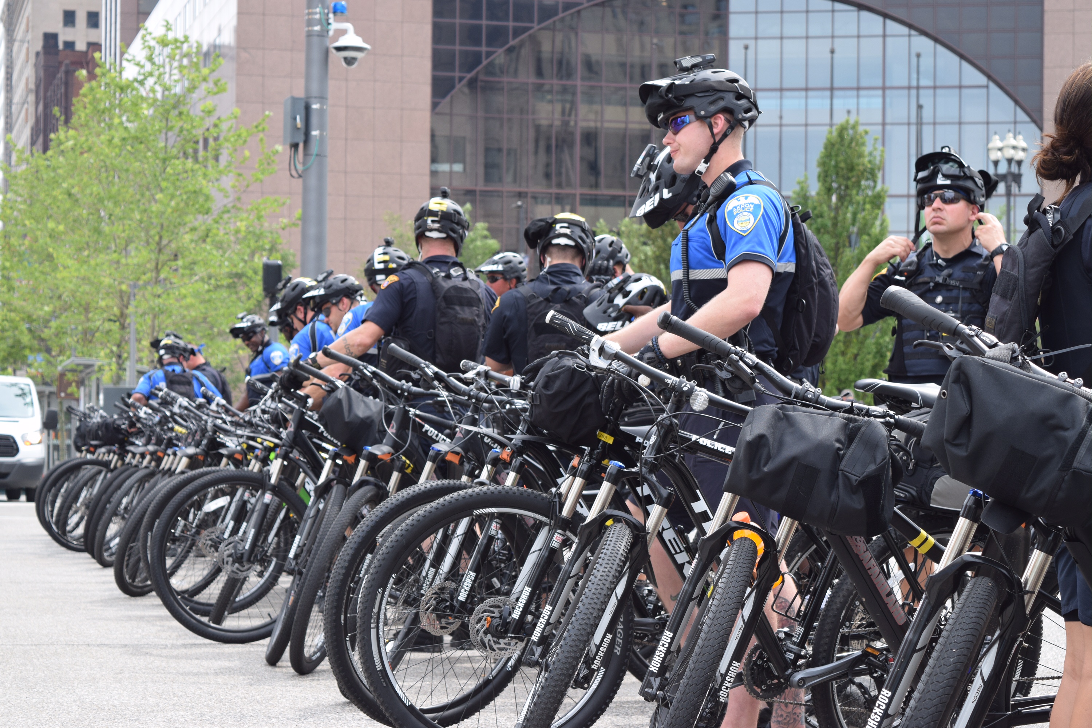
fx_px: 2502
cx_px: 546
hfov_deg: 24.6
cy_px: 364
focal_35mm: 82
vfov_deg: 16.6
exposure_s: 1/250
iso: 280
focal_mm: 55
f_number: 8
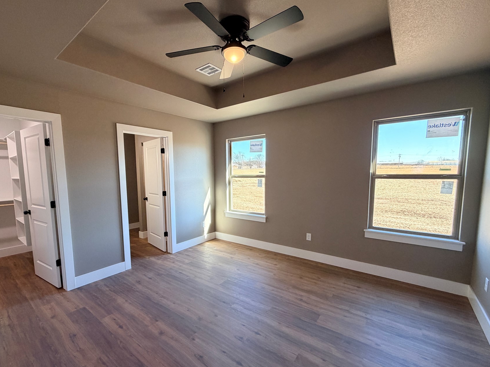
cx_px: 227
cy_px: 196
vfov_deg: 78.0
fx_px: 226
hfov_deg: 94.3
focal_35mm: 16
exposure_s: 1/120
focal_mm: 2.22
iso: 200
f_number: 2.2
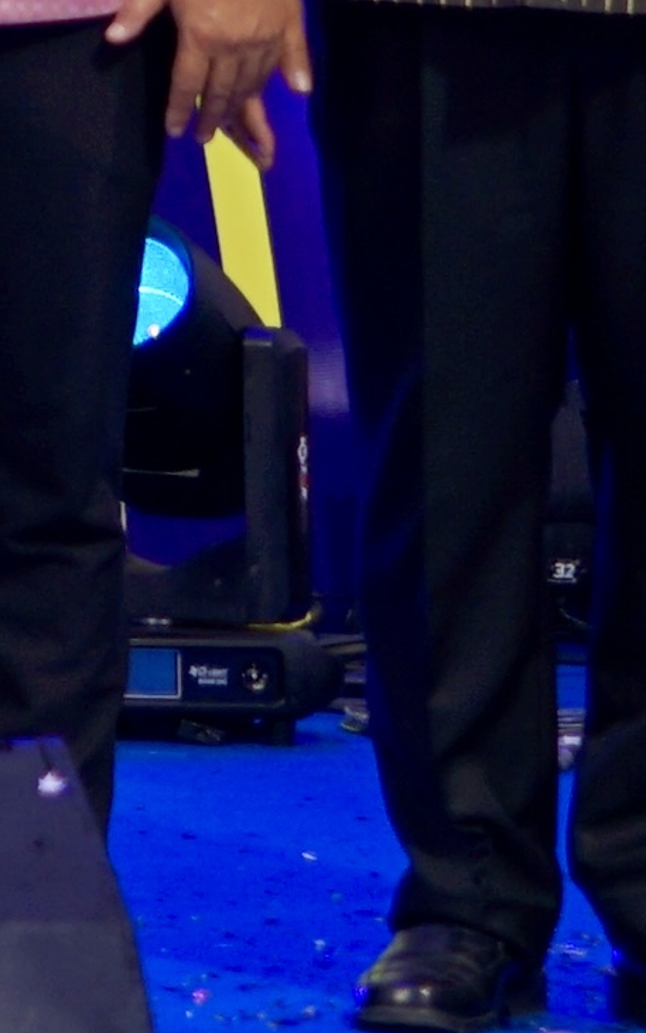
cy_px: -1023
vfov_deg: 6.4
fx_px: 8956
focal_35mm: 318
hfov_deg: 3.6
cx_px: -3094
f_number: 4
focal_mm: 38
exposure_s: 1/60
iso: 125
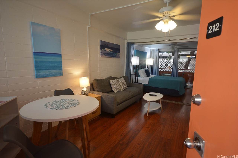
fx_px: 129
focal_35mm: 20
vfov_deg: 63.0
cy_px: 79
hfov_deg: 85.5
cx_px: 119
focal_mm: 13
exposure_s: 1/60
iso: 560
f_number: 4.5
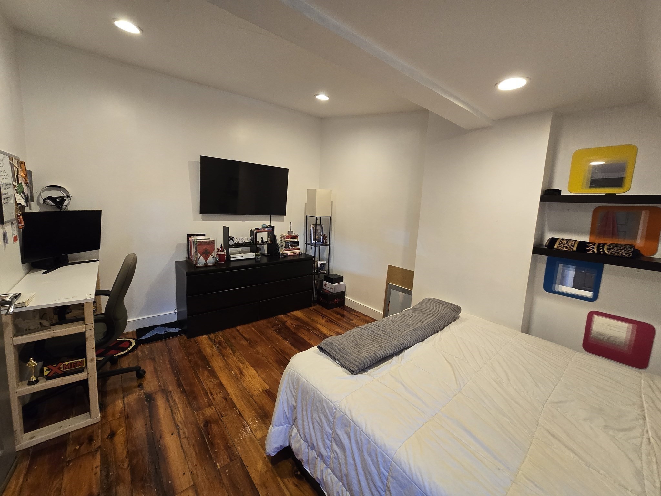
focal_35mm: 13
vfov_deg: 89.9
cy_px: 248
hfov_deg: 106.2
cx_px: 330
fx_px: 248
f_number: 2.2
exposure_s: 1/60
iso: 250
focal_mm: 2.2
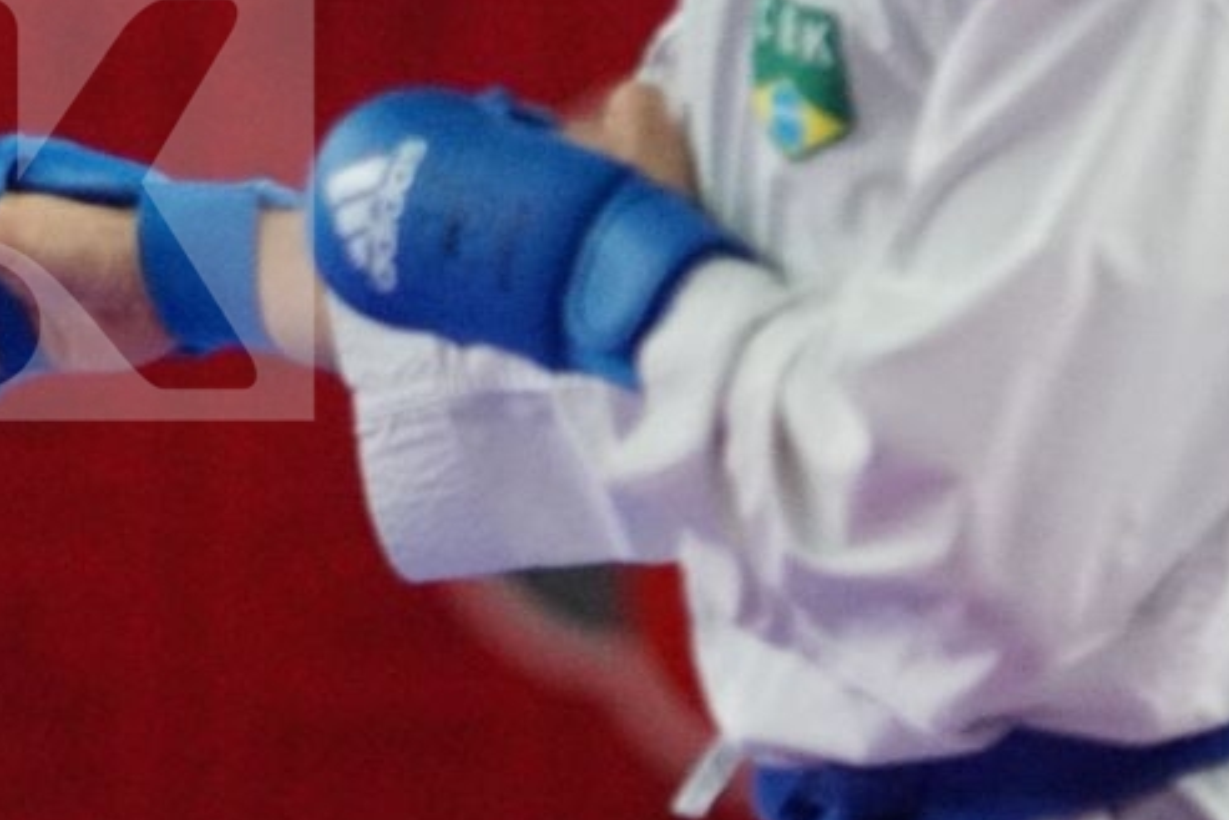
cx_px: -763
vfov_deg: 1.8
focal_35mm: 766
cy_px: 194
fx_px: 26157
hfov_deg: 2.7
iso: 3200
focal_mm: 140
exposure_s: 1/2000
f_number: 2.8
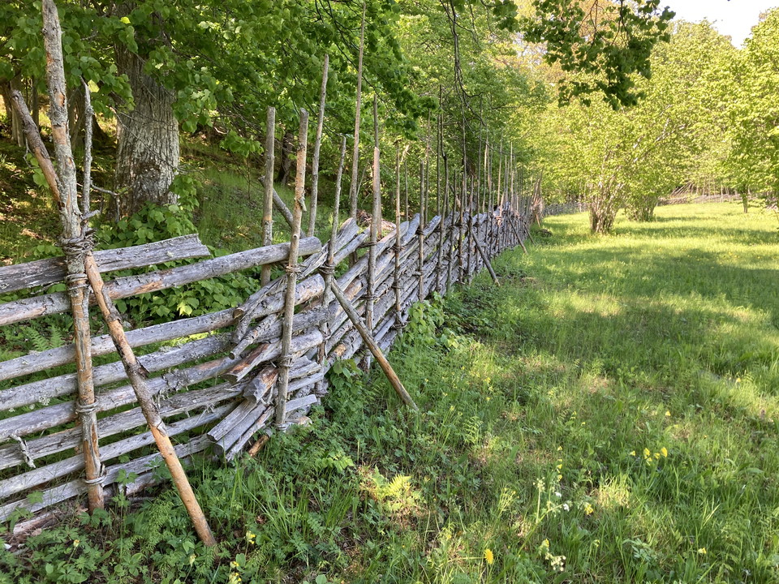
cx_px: 390
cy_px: 292
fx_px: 630
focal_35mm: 28
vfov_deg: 49.7
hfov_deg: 63.4
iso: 32
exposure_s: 1/121
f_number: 1.8
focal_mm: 3.99
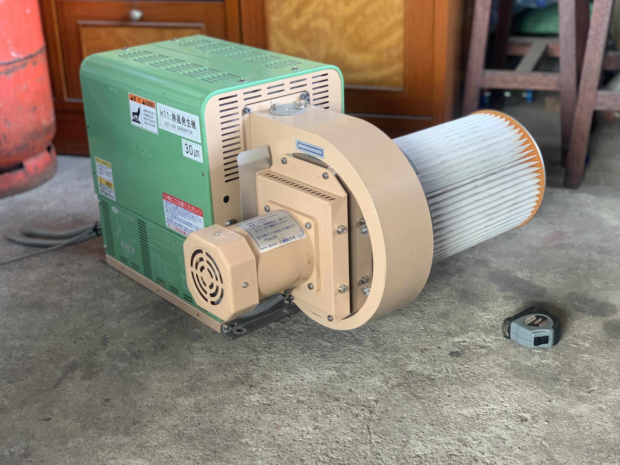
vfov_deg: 28.0
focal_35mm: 52
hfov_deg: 36.8
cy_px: 232
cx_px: 310
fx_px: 931
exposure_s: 1/70
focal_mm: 6
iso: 125
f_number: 2.4
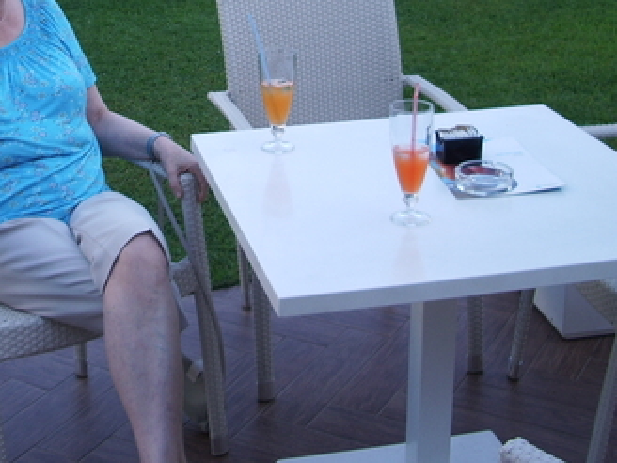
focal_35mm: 64
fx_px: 1141
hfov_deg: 30.0
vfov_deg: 22.4
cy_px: 49
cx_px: 188
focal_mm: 5.8
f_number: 2.6
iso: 50
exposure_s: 1/125
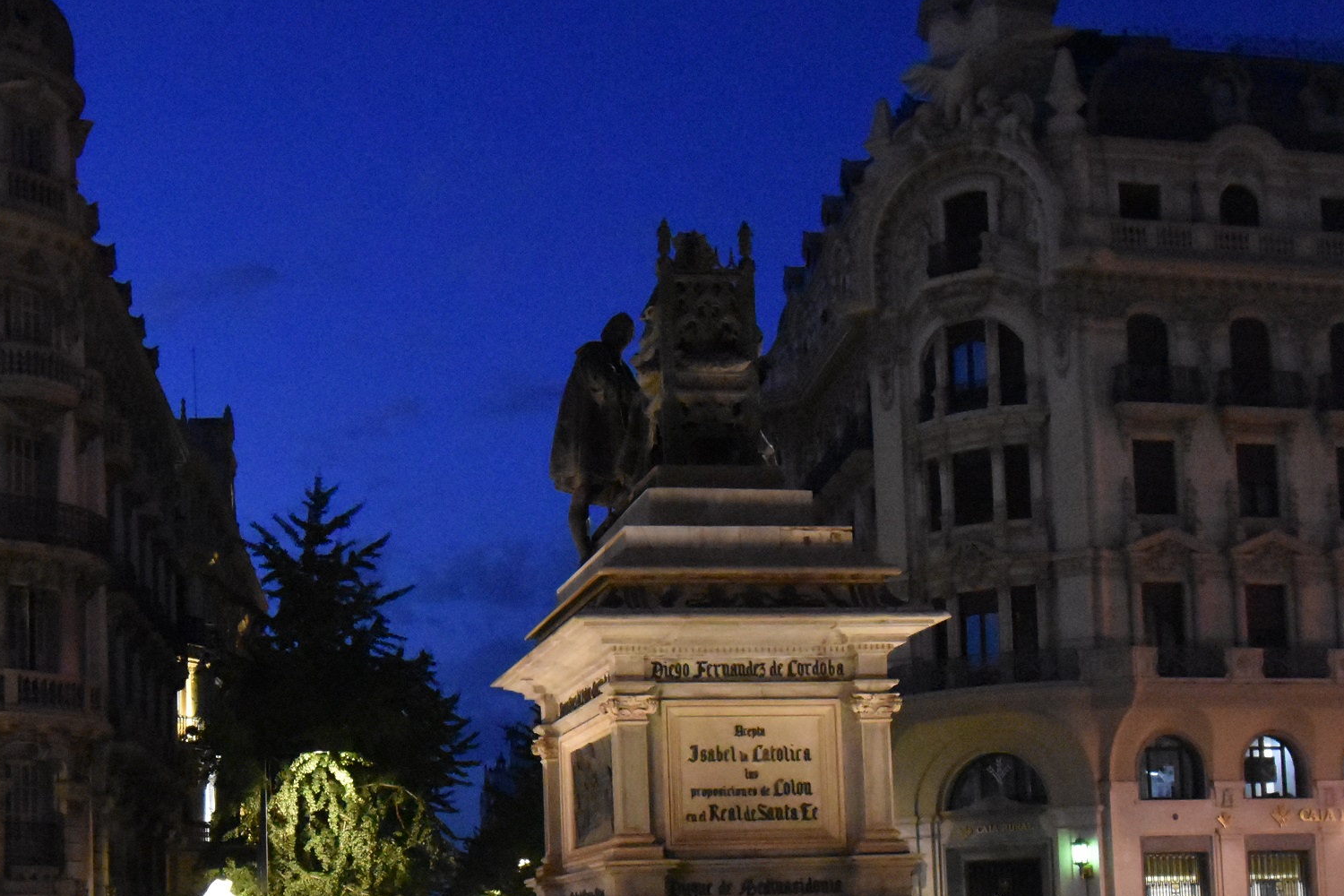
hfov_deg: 33.2
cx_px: 508
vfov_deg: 22.2
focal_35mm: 60
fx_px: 2240
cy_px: 779
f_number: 5.6
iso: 7200
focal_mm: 20
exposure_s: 1/60
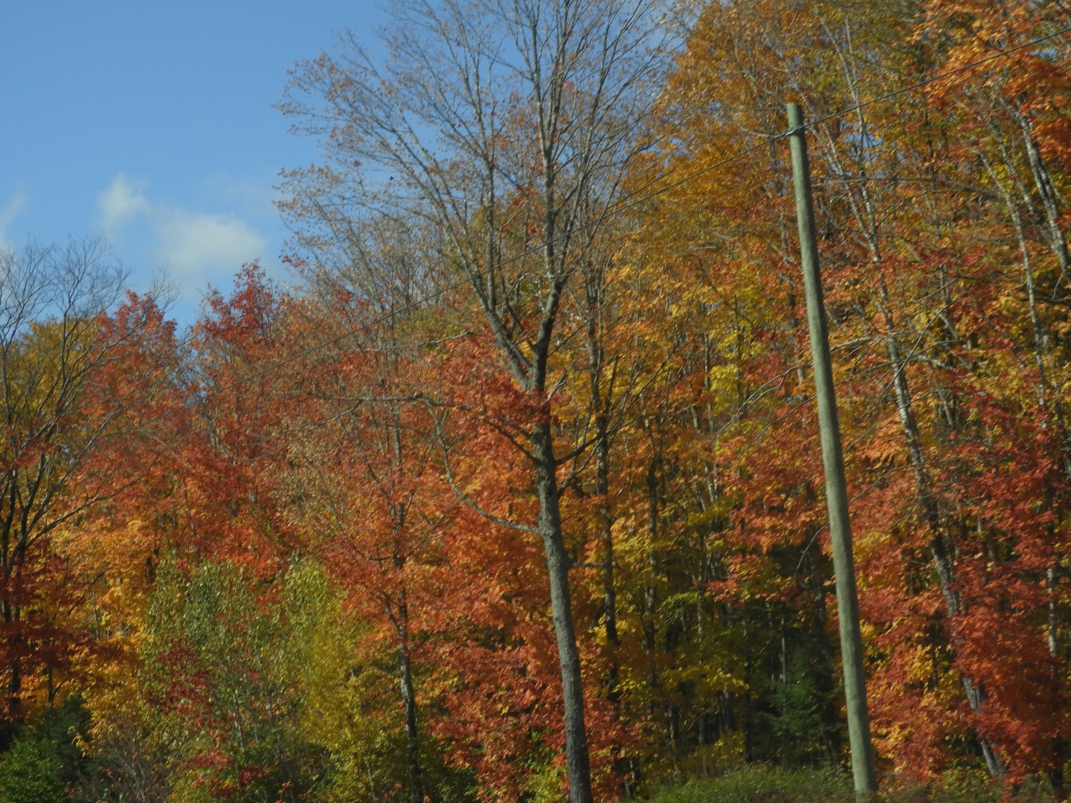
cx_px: 536
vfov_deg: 14.1
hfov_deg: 18.7
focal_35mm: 105
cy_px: 402
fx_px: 3249
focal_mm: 18.8
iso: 100
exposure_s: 1/640
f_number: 4.8
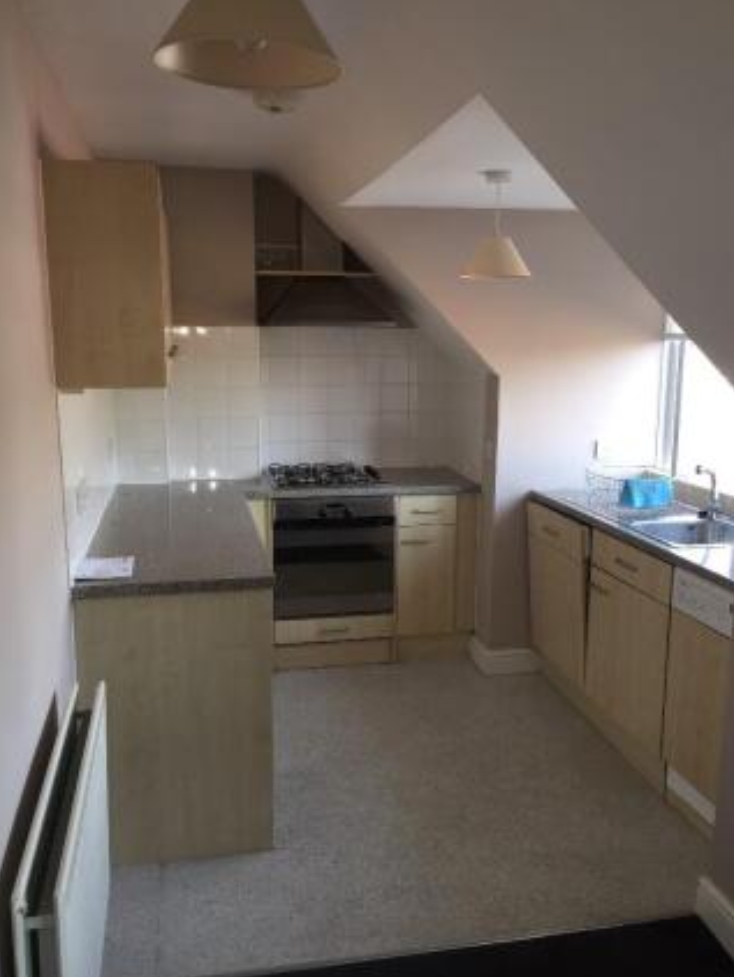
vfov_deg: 59.9
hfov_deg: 46.8
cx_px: 373
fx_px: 847
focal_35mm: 30
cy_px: 499
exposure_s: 1/33
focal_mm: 4.15
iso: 40
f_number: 2.2
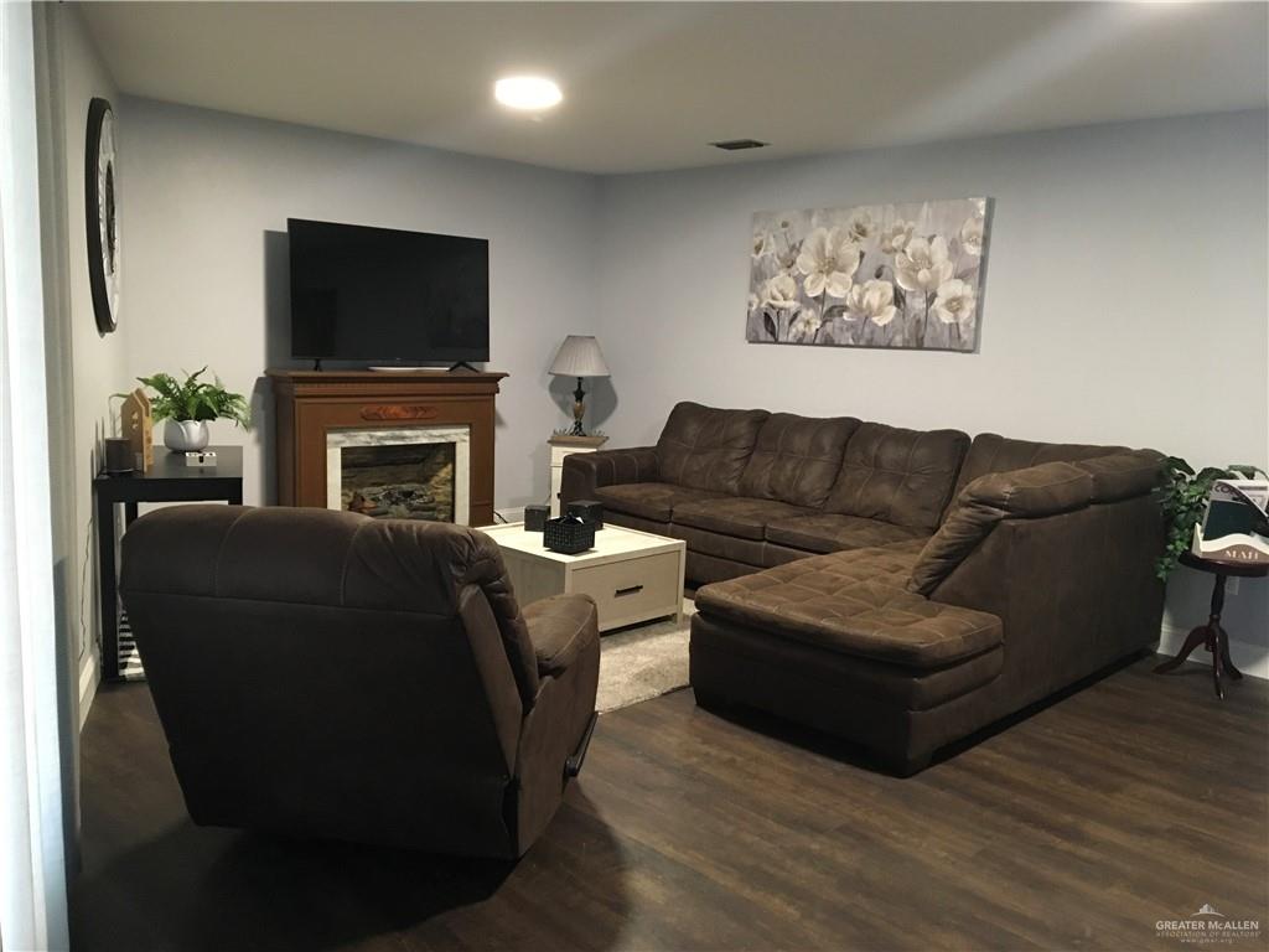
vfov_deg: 48.2
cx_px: 634
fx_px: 1063
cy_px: 476
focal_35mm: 29
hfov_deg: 61.7
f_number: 2.2
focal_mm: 4.15
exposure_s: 1/15
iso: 200
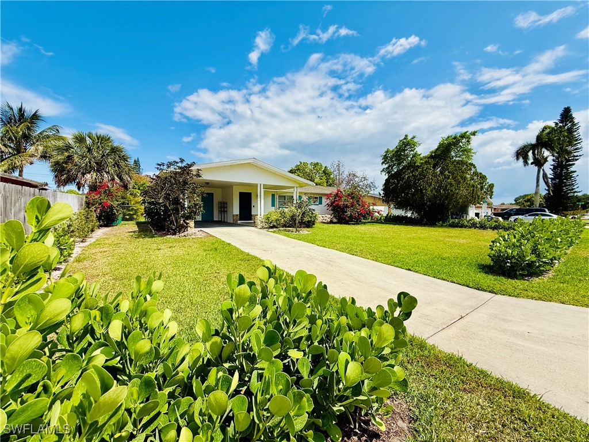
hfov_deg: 102.1
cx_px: 294
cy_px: 221
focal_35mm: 14
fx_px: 238
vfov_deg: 85.7
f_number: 2.2
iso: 50
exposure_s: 1/3663
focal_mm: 2.22
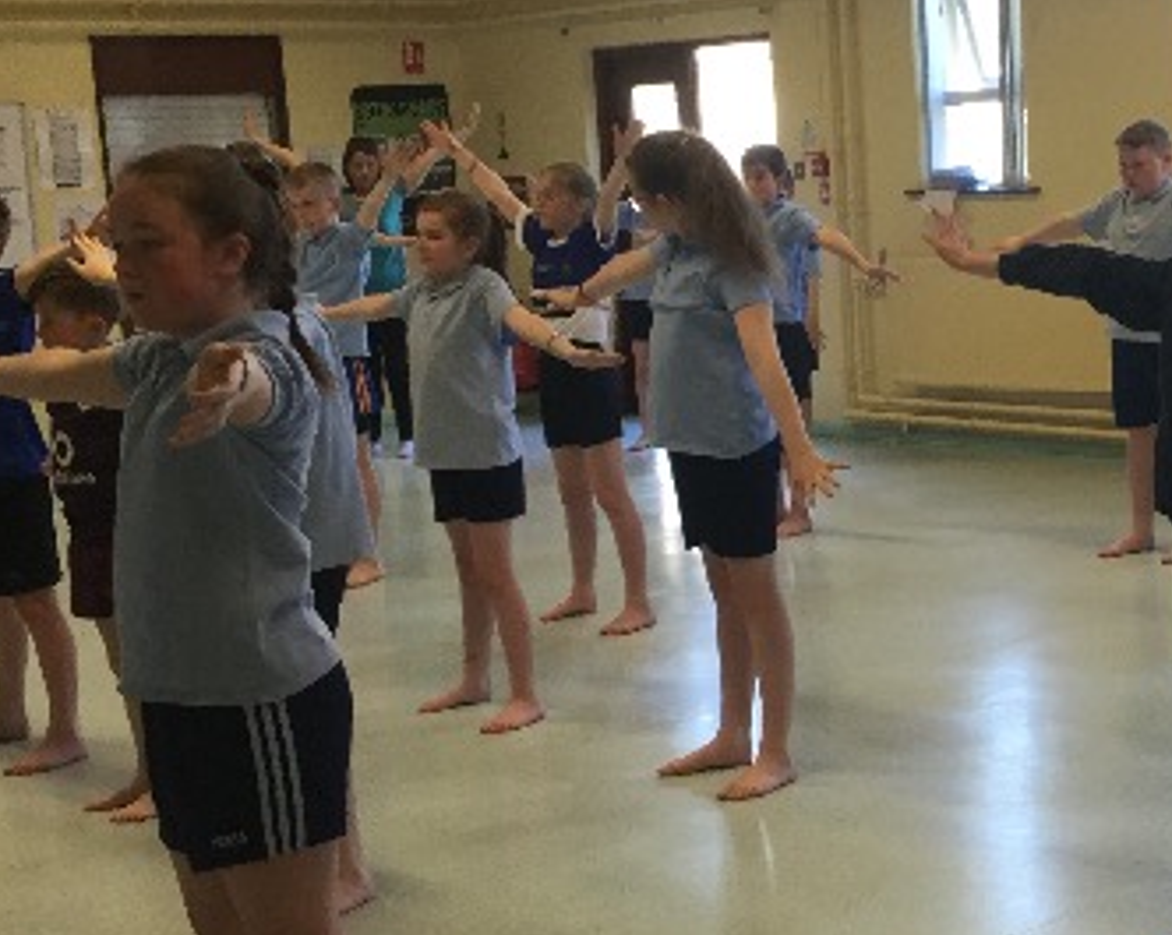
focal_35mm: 73
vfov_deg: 20.9
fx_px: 2530
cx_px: 914
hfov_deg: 25.7
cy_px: 568
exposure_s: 1/33
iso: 40
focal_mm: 3.3
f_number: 2.4
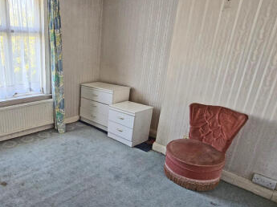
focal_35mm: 22
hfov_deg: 68.8
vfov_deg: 60.8
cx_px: 54
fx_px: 176
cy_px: 115
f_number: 2.2
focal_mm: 2.2
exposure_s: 1/100
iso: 400
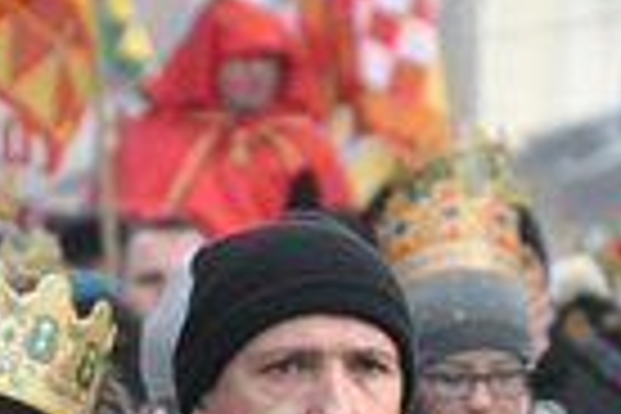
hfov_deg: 2.2
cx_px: 828
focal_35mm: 954
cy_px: 662
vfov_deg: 1.4
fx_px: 16461
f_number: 6
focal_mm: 135
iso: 1000
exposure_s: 1/500
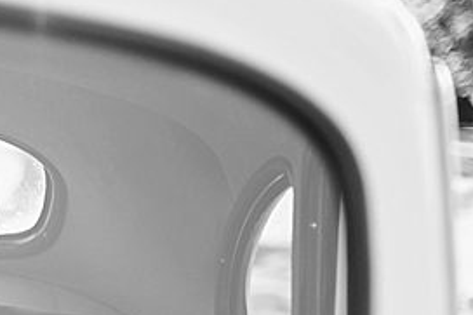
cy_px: 382
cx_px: -249
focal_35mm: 173
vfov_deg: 7.9
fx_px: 2272
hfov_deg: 11.4
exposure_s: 1/2500
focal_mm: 50
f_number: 1.4
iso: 250
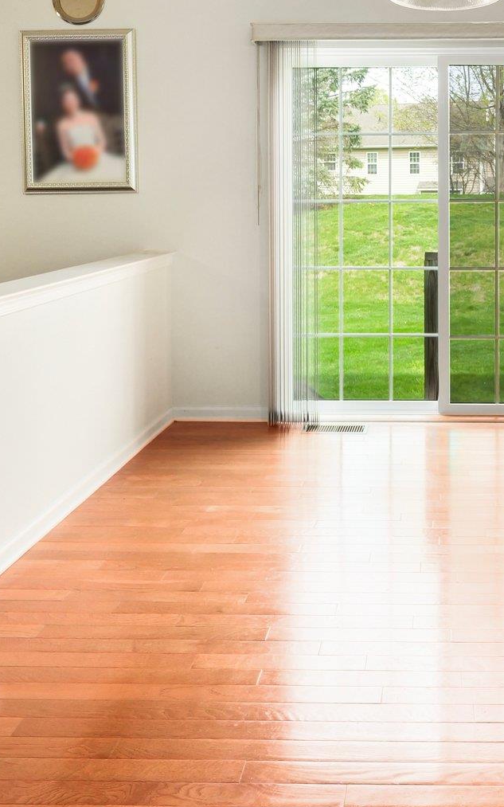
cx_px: 439
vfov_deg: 59.4
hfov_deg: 39.3
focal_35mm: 30
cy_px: 198
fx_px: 659
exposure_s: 1/80
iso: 800
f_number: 3.2
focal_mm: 7
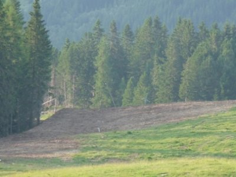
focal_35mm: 433
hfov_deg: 4.6
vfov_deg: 3.4
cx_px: 118
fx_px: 2952
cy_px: 88
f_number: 3.7
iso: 100
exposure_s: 1/125
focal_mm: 53.7
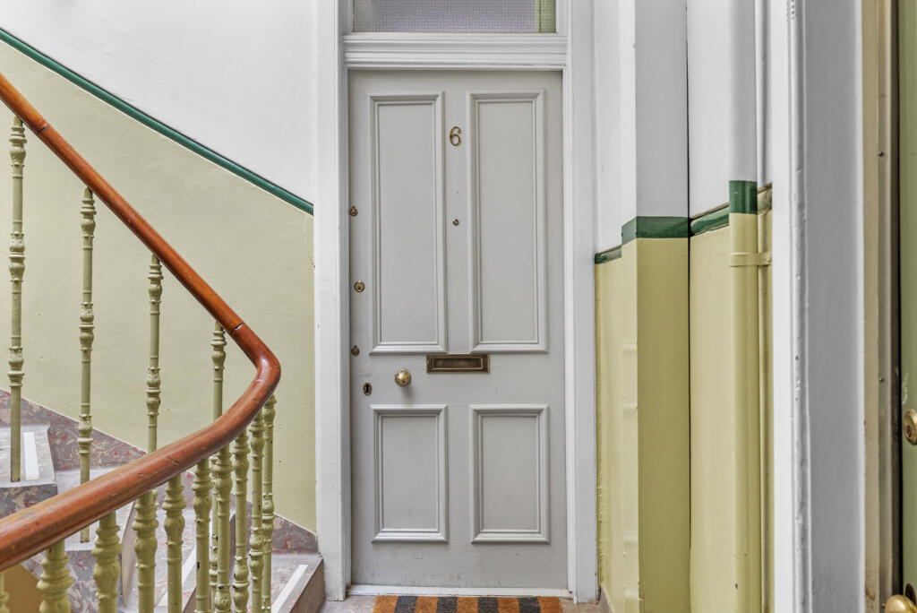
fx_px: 790
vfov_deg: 42.4
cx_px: 458
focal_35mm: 31
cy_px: 306
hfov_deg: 60.3
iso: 250
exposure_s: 1/1.67
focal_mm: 31
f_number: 9
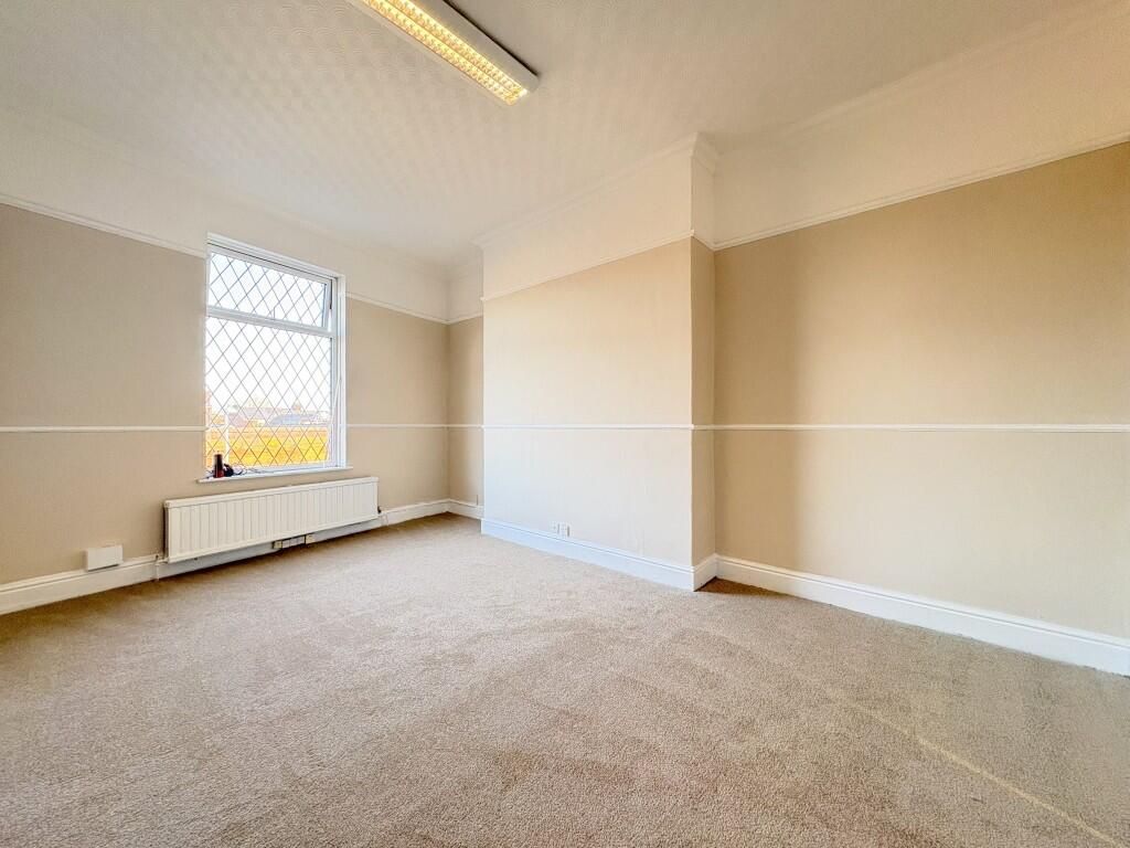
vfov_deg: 85.7
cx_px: 565
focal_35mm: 14
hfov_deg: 102.1
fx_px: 457
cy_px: 424
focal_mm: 2.22
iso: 250
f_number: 2.2
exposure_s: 1/50
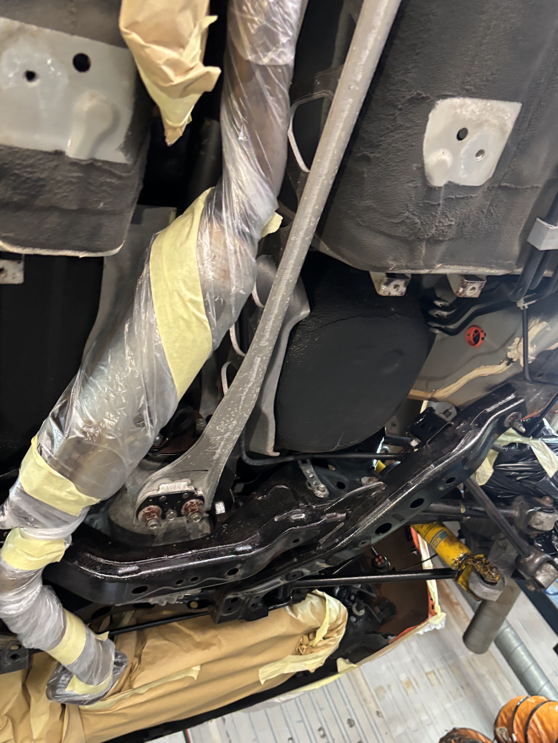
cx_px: 290
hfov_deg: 46.8
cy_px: 404
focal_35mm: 30
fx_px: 645
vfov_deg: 59.9
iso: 400
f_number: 1.6
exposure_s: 1/33
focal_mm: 5.96
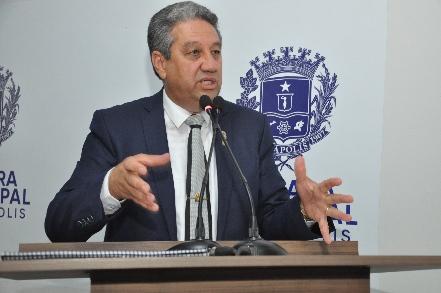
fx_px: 734
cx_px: 220
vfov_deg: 22.6
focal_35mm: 60
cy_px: 146
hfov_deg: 33.4
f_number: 5.6
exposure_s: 1/60
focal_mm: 40
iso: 800
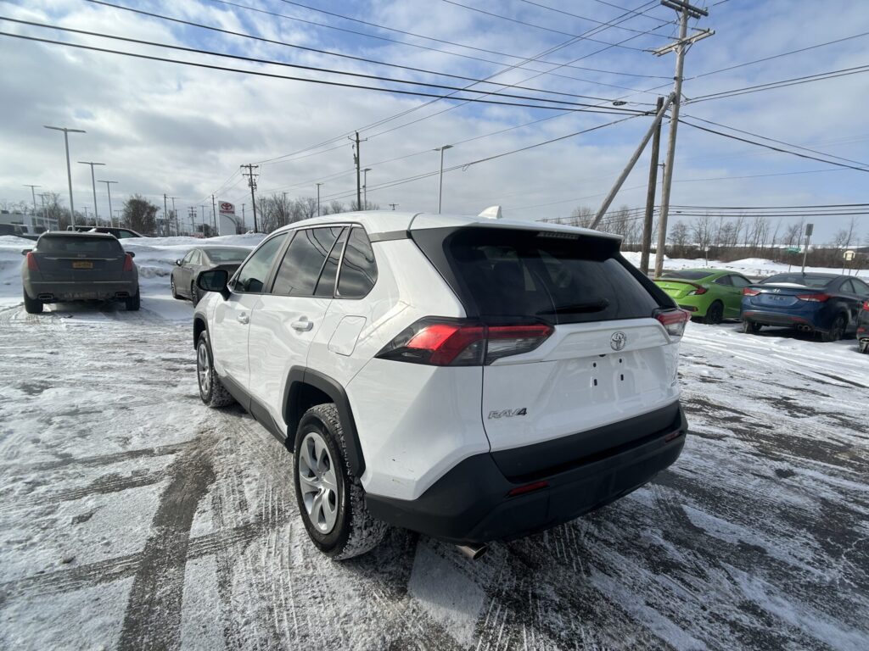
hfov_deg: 67.3
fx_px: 653
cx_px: 434
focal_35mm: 26
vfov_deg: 53.1
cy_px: 326
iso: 50
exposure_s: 1/6579
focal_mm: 5.7
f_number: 1.5
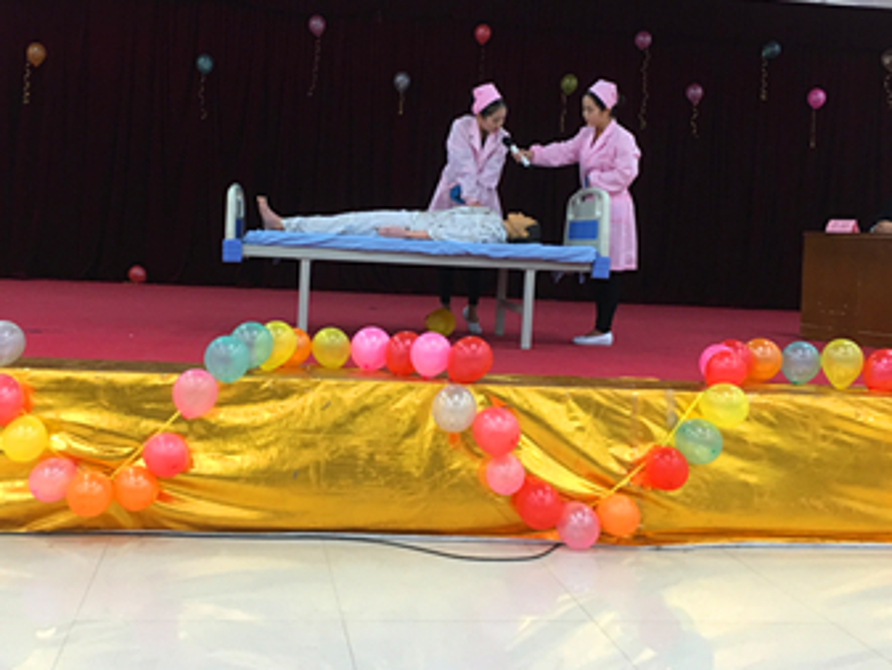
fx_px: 1108
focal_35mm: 43
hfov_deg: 43.8
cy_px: 237
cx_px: 405
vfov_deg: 33.4
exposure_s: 1/33
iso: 100
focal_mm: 4.15
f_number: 2.2
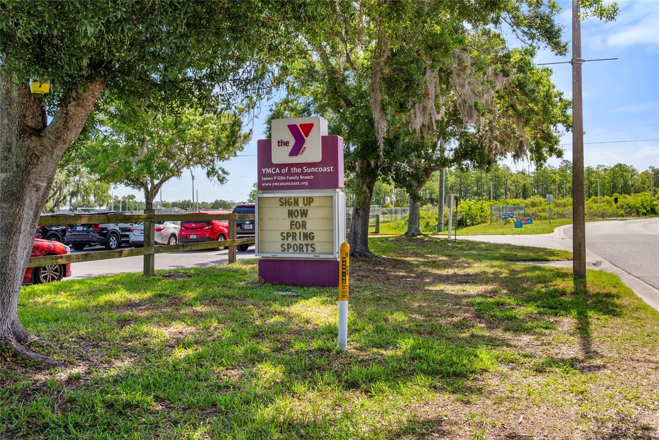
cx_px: 330
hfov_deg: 61.9
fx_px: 549
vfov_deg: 43.6
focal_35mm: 30
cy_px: 220
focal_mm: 30
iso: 250
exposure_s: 1/500
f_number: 6.3
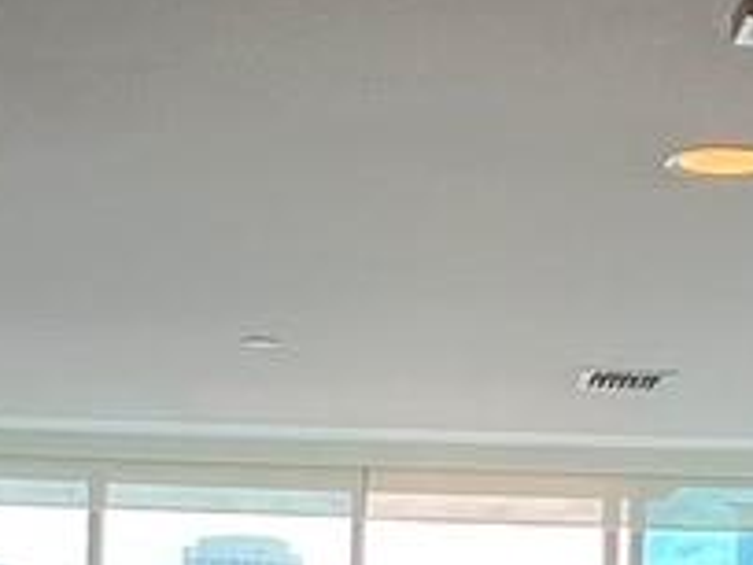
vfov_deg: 13.6
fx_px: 2219
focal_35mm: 102
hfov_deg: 19.2
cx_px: 447
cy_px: 872
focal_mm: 1.57
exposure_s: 1/225
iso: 32
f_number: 1.8
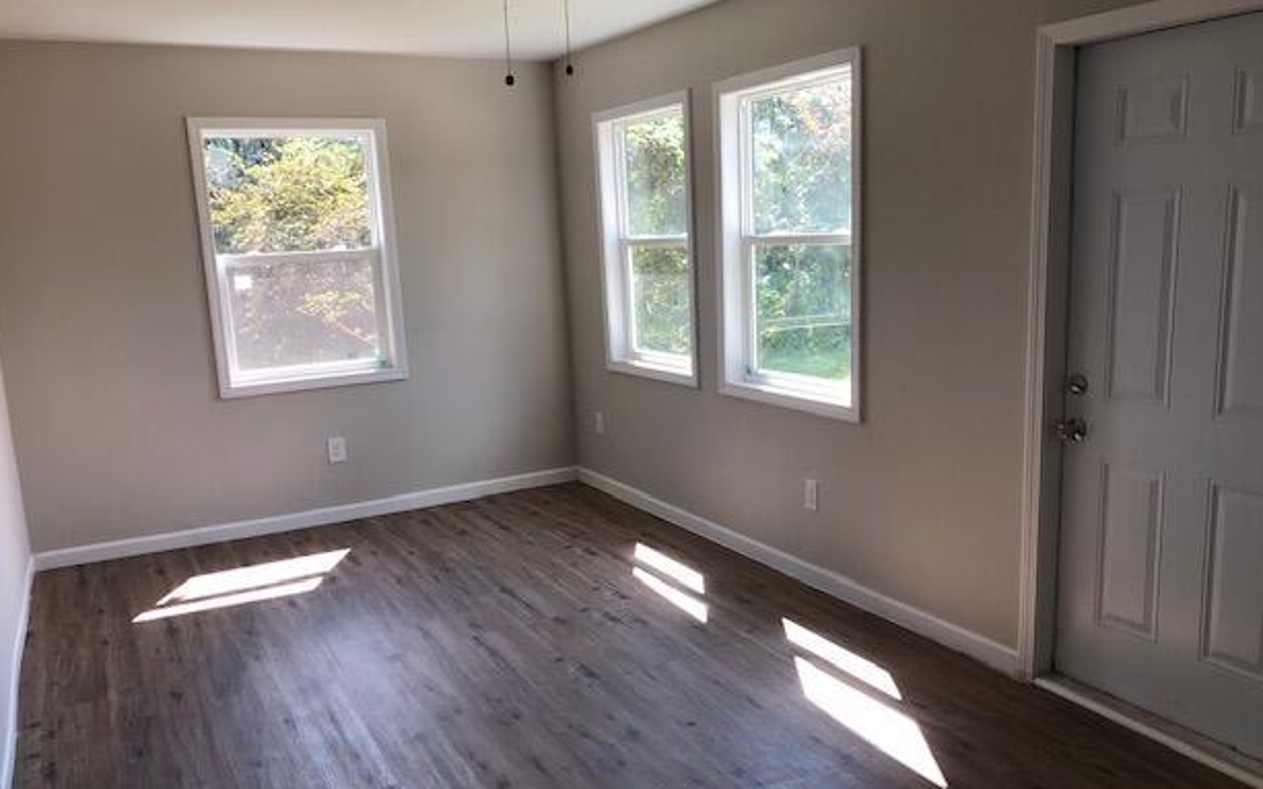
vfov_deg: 40.6
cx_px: 635
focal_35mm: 31
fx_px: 1067
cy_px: 414
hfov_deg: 61.2
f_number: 1.8
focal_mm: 4
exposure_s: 1/120
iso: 20
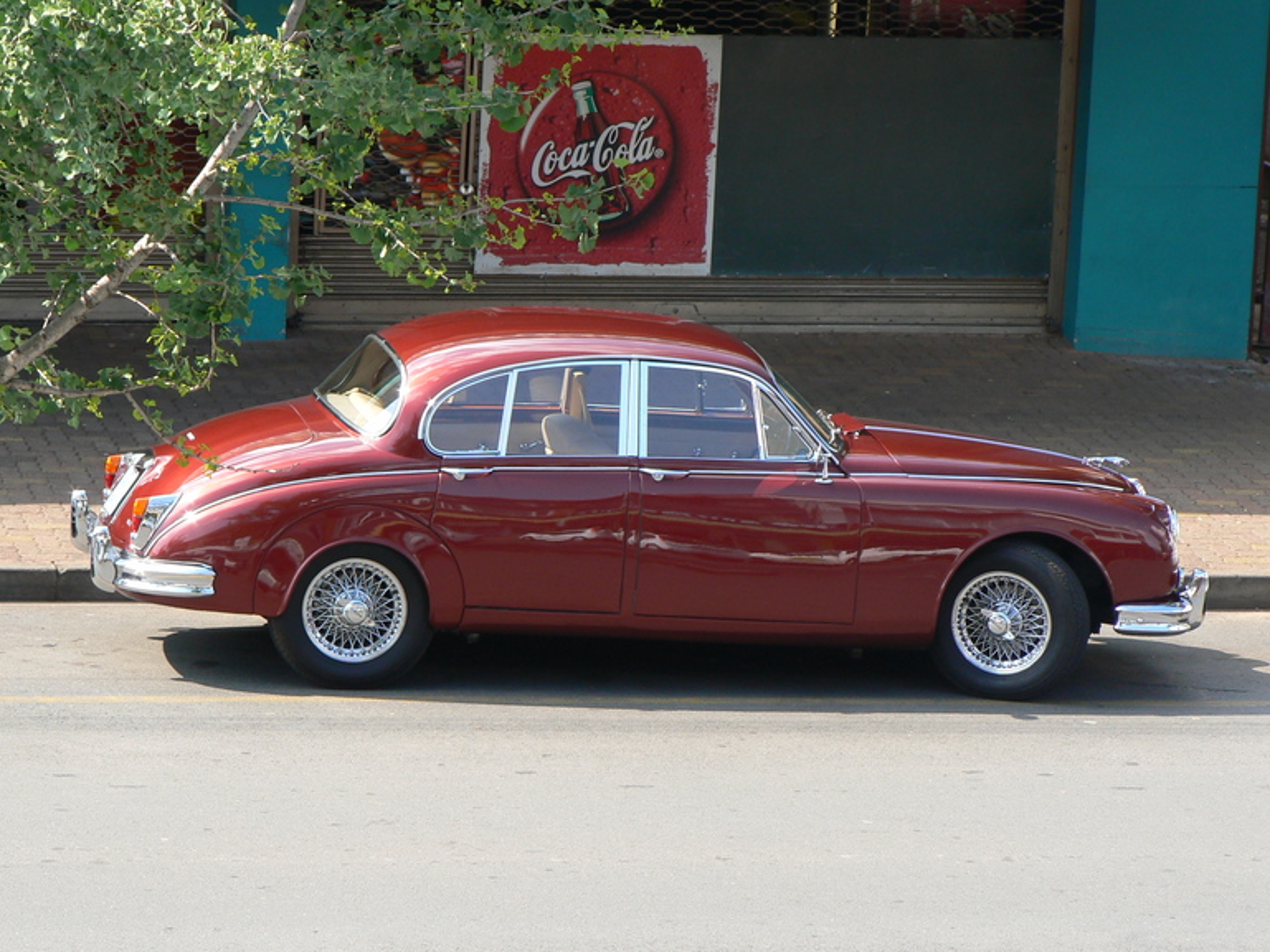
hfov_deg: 10.9
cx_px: 619
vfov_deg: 8.2
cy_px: 493
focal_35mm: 182
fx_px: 6678
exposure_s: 1/100
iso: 80
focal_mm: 29.1
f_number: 5.6
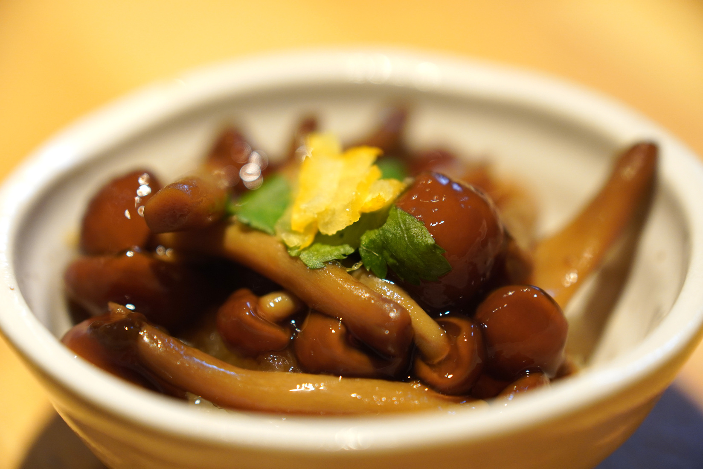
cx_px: 352
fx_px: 1611
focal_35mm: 82
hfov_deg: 24.6
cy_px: 234
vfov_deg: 16.5
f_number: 2.8
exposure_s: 1/100
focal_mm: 55
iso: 800
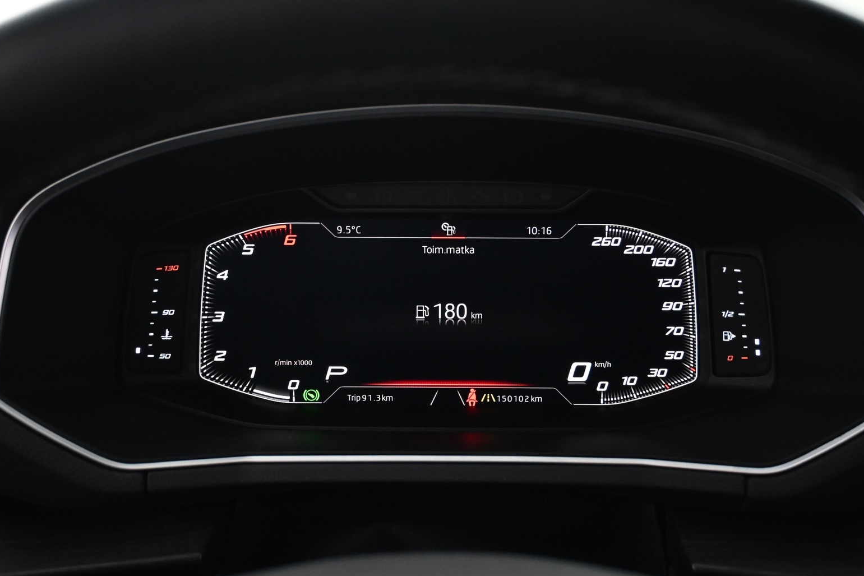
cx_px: 446
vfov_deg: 32.0
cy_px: 298
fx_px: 1003
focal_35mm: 42
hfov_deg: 46.6
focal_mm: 26.5
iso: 3600
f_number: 4.5
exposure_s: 1/40
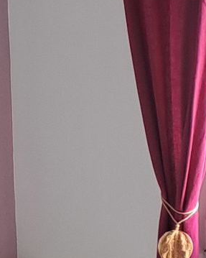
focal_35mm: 145
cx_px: -349
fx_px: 1106
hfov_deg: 9.1
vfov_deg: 13.1
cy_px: 273
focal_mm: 4.65
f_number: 1.8
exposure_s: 1/60
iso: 160
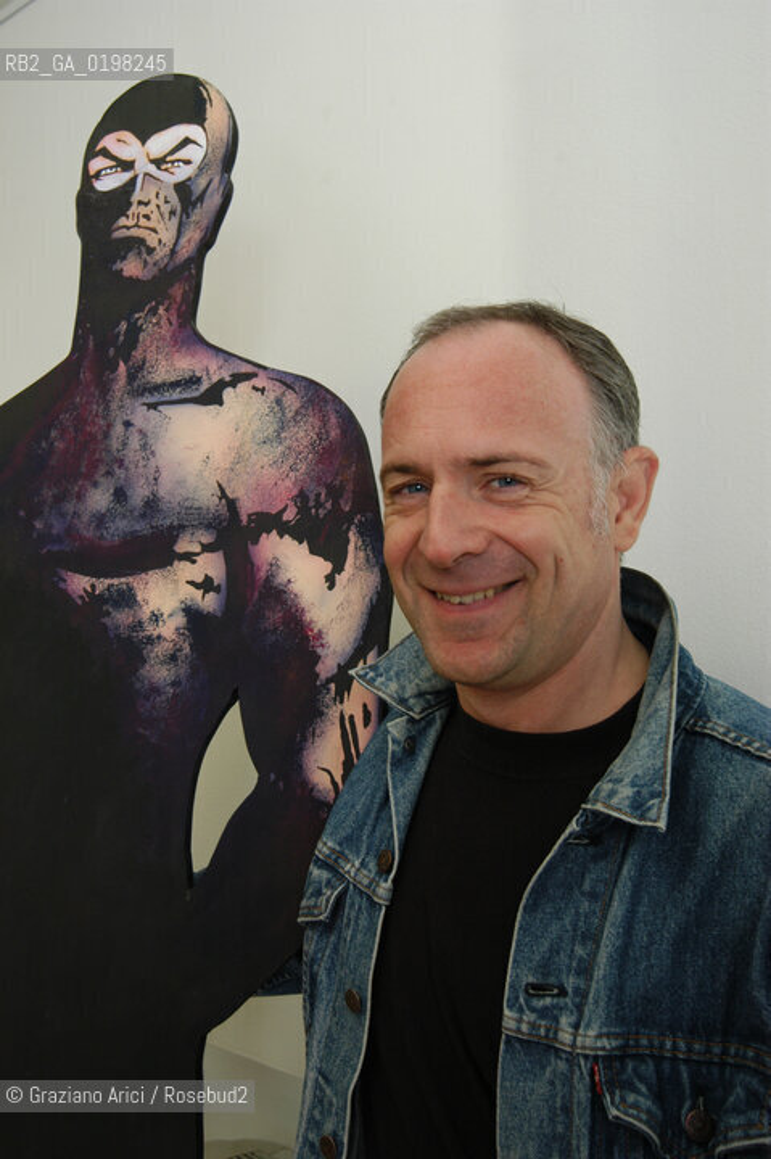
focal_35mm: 34
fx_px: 1110
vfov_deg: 55.1
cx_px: 386
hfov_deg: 38.3
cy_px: 580
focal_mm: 23
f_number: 6.3
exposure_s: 1/25
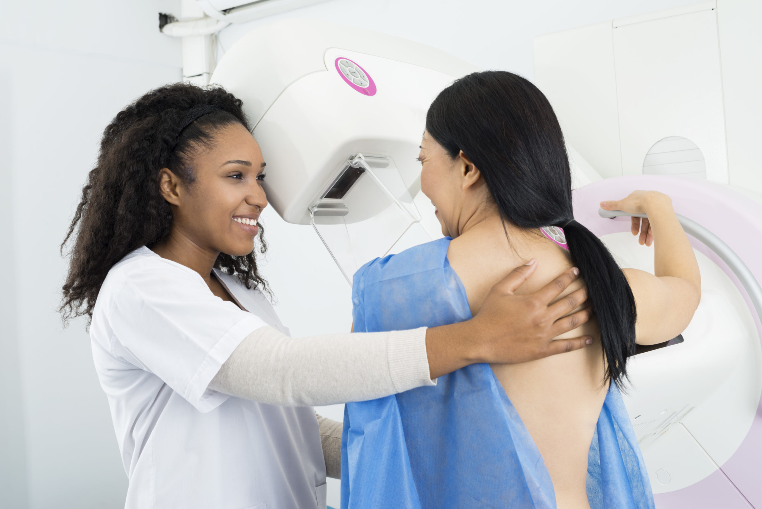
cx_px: 381
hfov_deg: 39.6
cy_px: 254
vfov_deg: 27.0
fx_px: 1059
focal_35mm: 50
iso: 125
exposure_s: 1/125
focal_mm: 50
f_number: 8
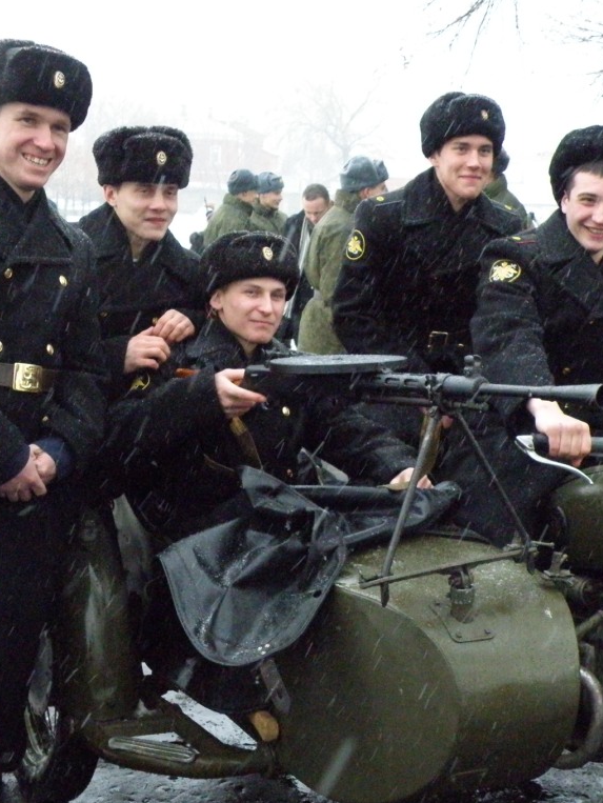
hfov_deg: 26.6
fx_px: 1276
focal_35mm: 55
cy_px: 402
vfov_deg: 34.9
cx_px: 339
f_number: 3.3
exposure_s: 1/100
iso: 800
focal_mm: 7.32
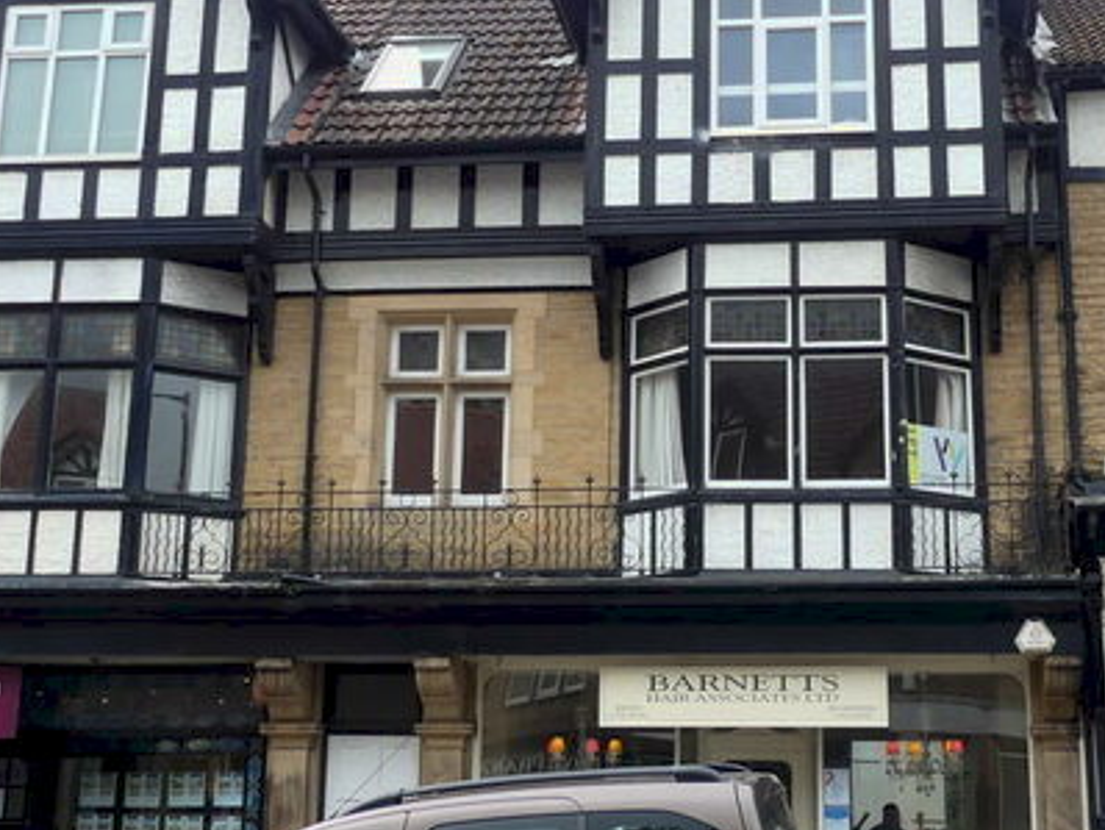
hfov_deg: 33.1
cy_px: 282
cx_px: 683
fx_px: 1853
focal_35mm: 58
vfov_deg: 25.1
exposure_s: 1/200
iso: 100
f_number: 4
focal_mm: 5.9
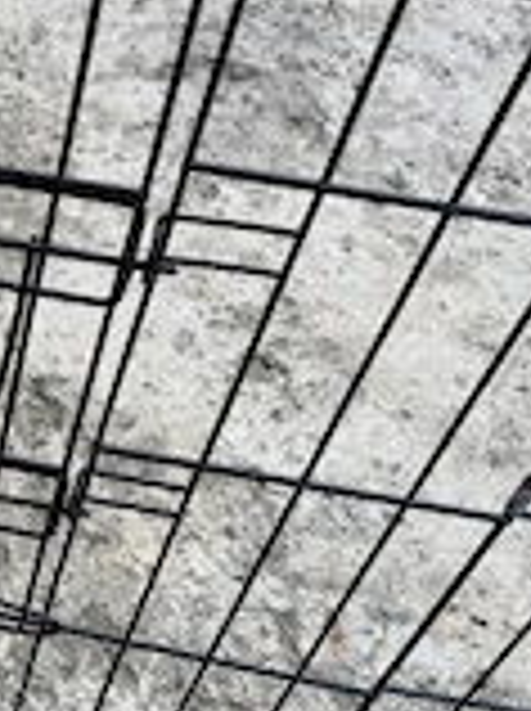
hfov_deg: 20.8
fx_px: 1354
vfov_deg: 29.3
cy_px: 446
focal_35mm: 66
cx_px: -90
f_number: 1.6
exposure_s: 1/122
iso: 32
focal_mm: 5.96
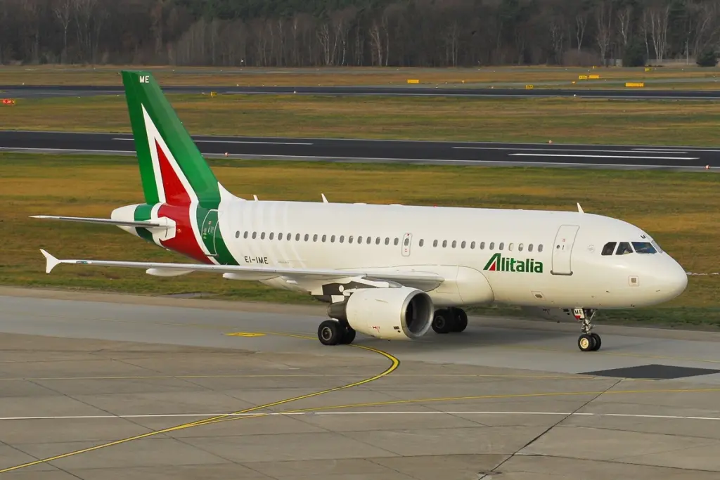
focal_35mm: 165
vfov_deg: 8.3
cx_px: 360
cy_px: 240
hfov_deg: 12.5
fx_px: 3300
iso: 200
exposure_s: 1/200
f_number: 8
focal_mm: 110
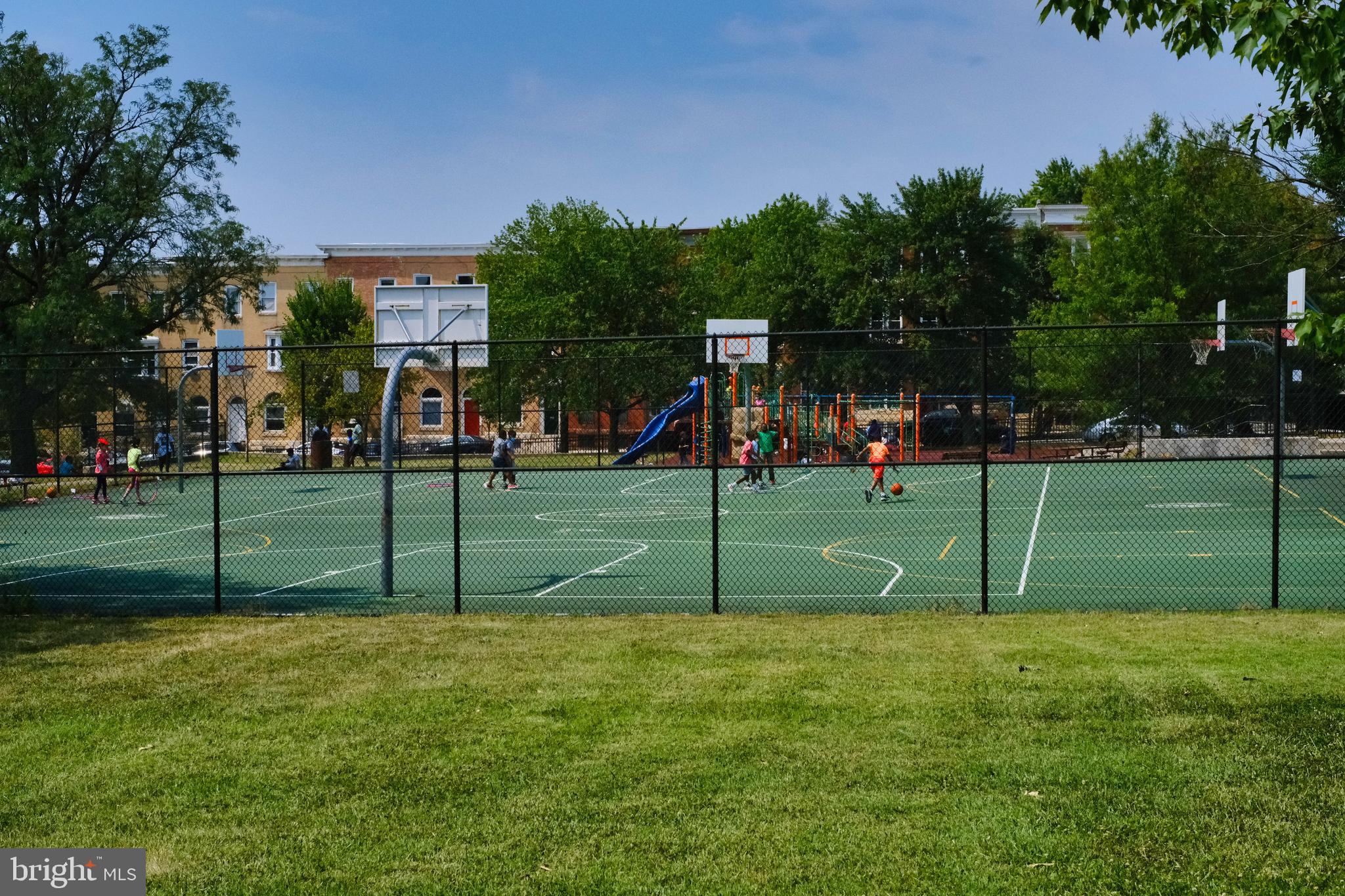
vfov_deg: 25.5
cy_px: 448
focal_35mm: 53
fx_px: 1980
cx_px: 672
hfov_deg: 37.5
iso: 2500
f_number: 9
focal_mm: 35
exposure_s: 1/6400
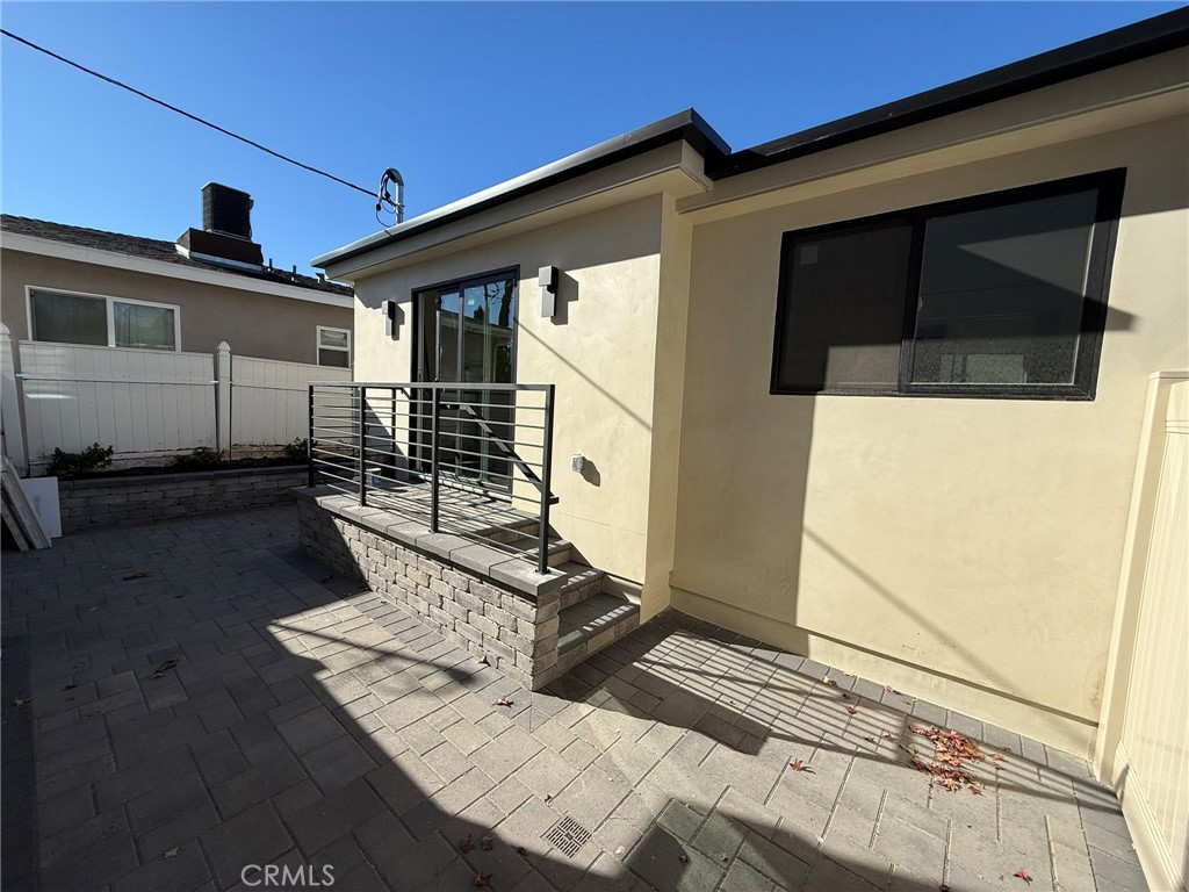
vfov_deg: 85.7
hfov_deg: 102.1
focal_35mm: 14
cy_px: 446
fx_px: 481
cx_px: 594
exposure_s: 1/2320
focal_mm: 2.22
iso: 50
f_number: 2.2
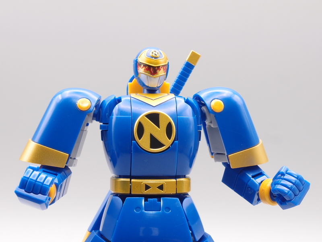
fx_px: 716
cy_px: 121
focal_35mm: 77
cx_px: 161
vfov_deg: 19.1
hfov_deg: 25.3
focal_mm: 16.63
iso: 100
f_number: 8
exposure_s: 1/4
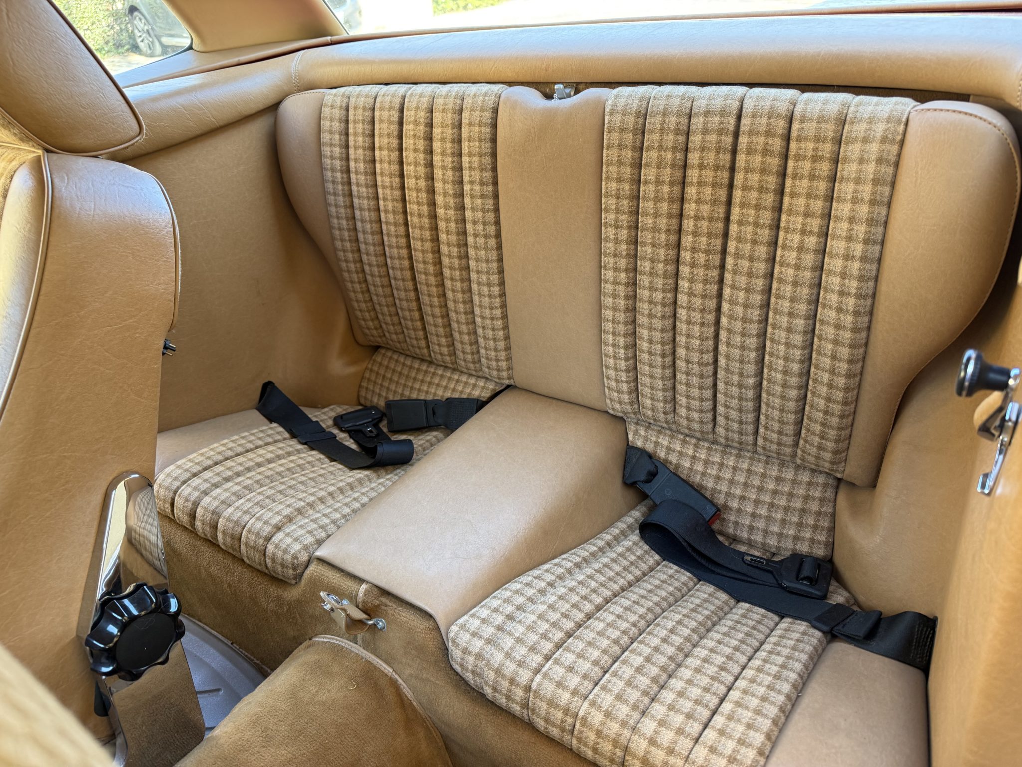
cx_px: 511
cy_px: 384
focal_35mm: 24
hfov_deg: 71.6
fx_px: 709
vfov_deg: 56.8
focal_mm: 6.76
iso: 160
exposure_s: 1/121
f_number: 1.78
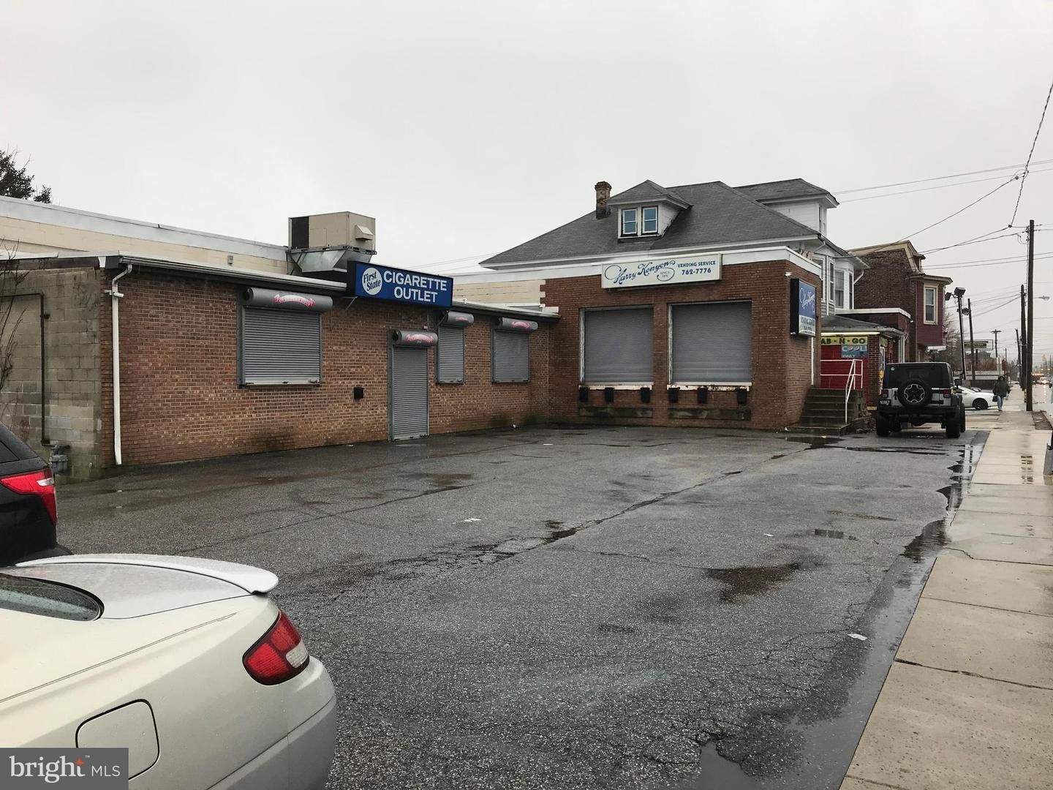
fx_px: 852
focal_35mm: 28
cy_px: 395
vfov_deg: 49.7
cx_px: 526
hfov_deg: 63.4
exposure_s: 1/361
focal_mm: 3.99
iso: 20
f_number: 1.8
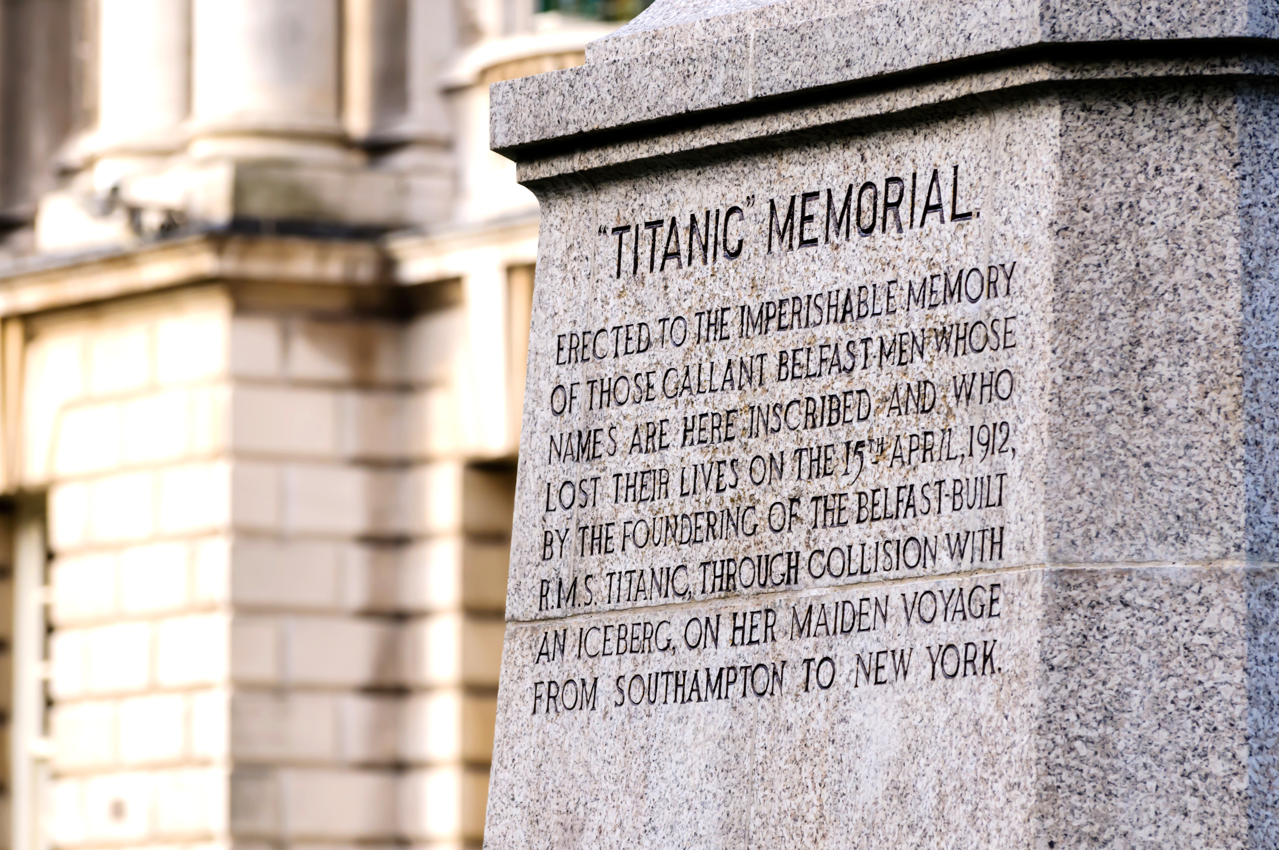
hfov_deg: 8.9
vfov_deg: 5.9
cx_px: 640
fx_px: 8250
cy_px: 425
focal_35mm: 232
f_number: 5.6
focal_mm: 155
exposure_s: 1/640
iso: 400
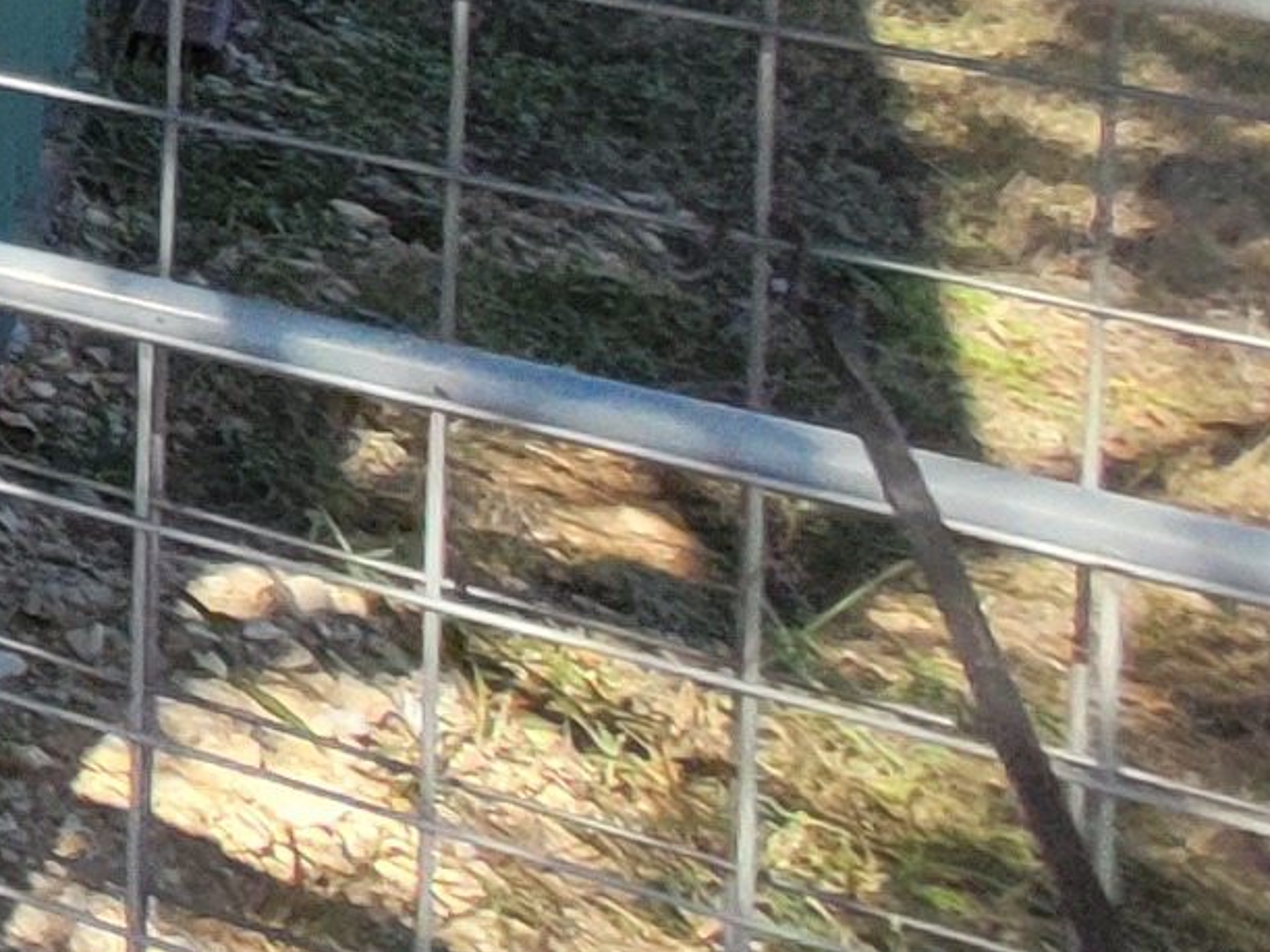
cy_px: -1020
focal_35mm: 85
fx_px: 3119
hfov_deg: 10.5
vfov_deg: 14.2
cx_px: -2845
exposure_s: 1/583
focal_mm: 1.74
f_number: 2.2
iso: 40
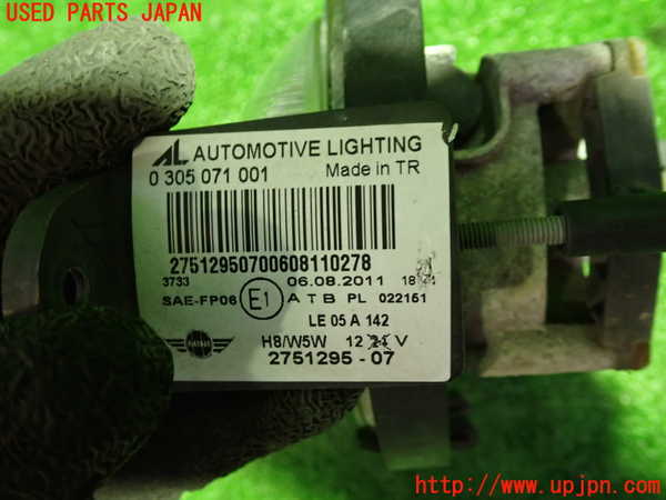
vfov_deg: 46.8
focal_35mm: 30
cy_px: 250
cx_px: 333
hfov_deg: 60.0
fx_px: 577
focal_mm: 5.4
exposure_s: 1/30
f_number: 2.3
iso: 800
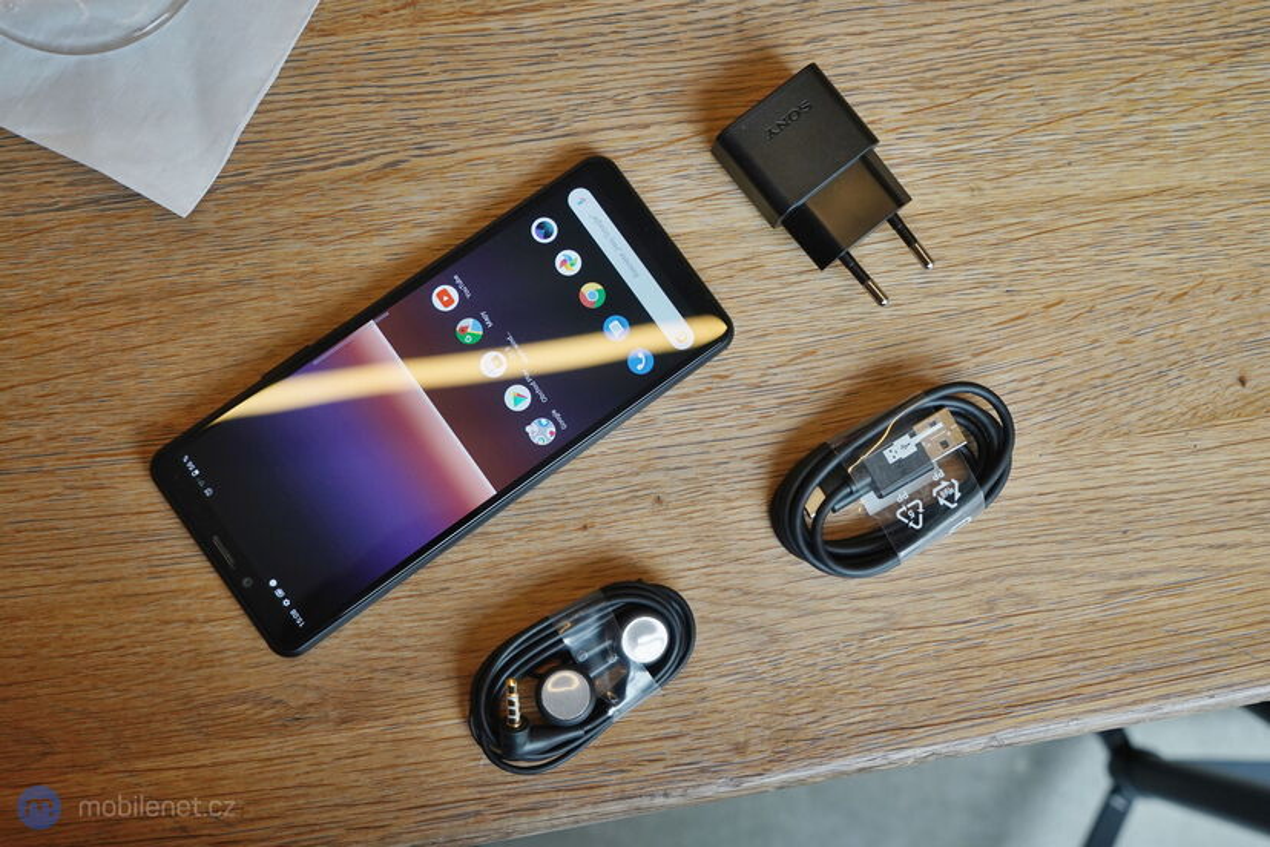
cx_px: 635
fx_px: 1199
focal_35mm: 34
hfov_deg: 55.8
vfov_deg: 38.9
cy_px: 424
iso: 1600
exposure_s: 1/200
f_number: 6.3
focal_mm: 34
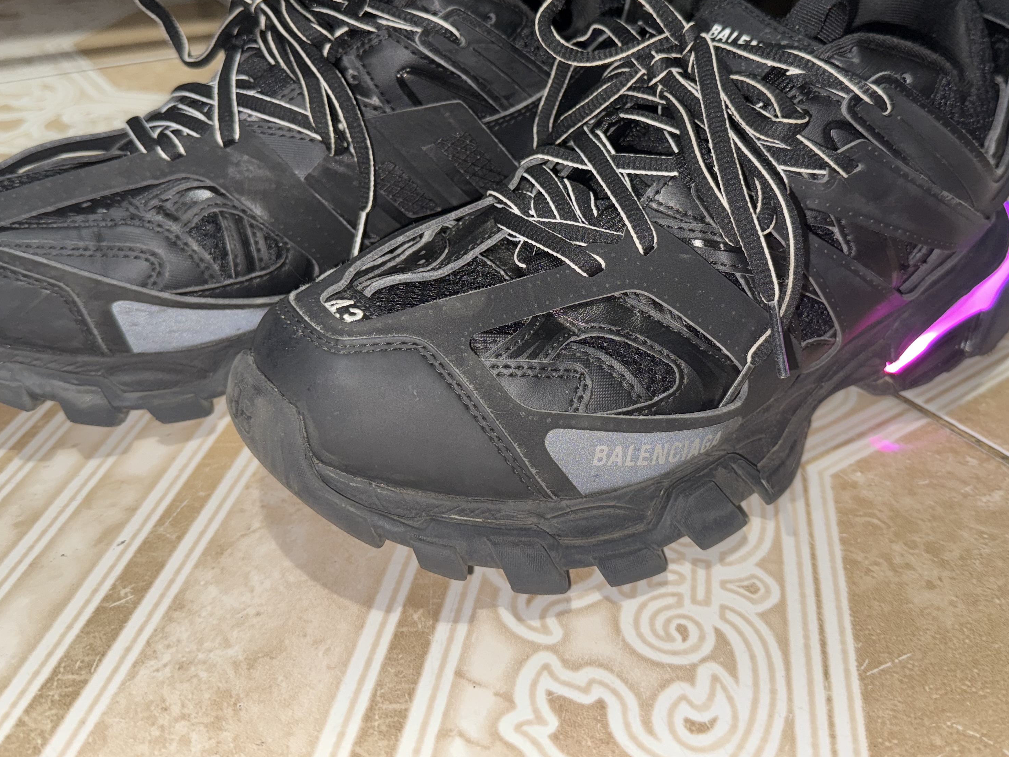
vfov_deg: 42.7
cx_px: 549
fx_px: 962
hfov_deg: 55.3
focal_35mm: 33
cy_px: 292
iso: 80
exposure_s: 1/14
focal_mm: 6.76
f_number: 1.78
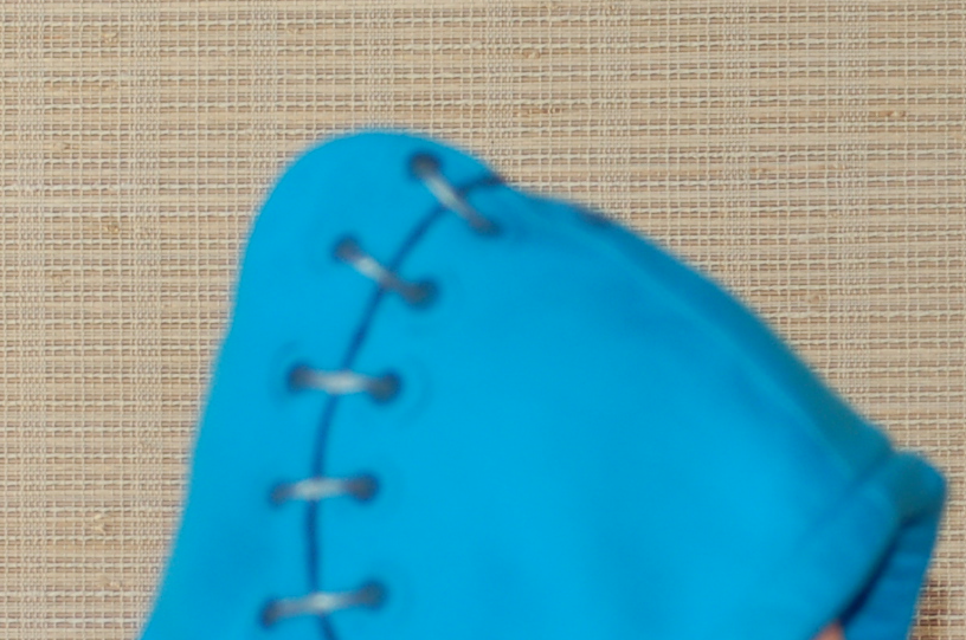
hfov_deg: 10.3
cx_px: 855
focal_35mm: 199
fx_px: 5330
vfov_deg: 6.9
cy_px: 645
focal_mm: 48
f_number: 4.5
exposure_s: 1/60
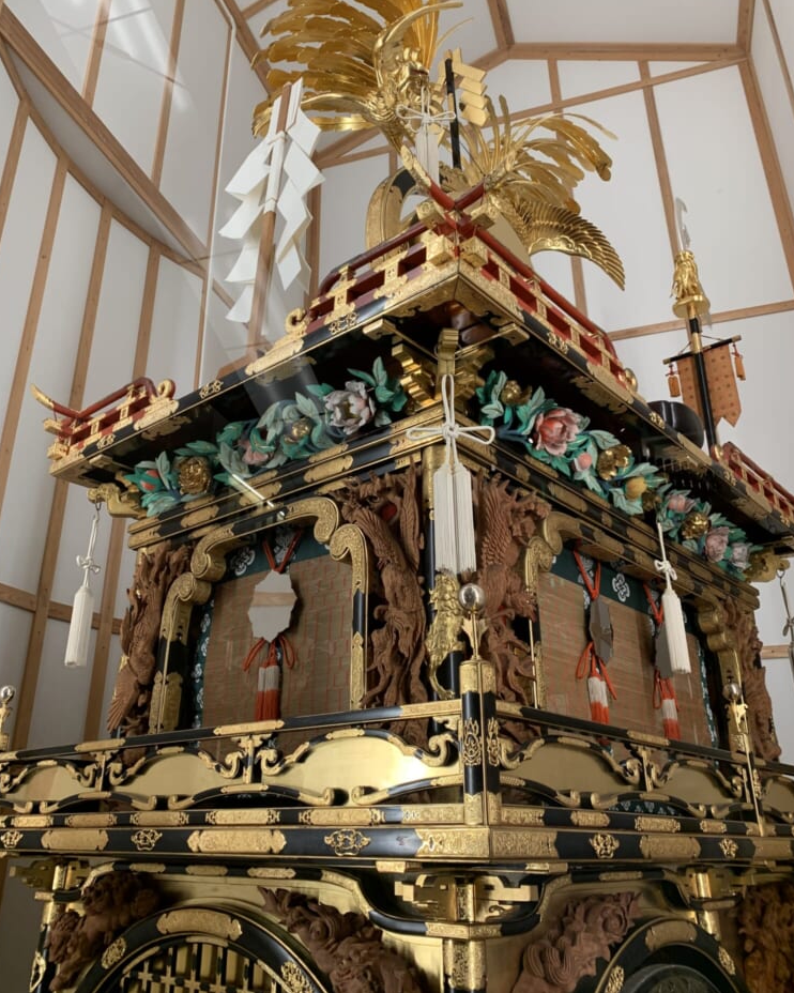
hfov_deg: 51.5
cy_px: 469
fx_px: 823
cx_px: 386
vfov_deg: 62.2
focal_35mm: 28
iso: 100
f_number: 1.8
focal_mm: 4.25
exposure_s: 1/90
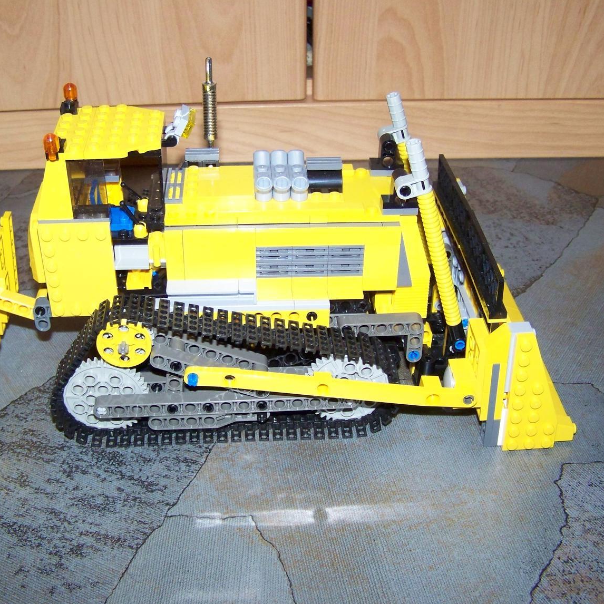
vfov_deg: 37.6
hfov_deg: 37.5
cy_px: 301
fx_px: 888
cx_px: 252
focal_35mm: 45
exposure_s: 1/30
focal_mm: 6.3
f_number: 2.8
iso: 200
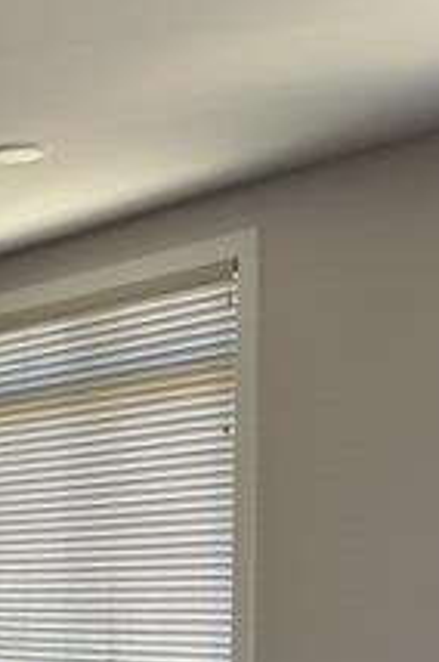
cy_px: 783
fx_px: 1486
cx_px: -204
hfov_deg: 15.6
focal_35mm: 81
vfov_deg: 23.1
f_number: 1.6
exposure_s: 1/113
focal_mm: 5.1
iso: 125
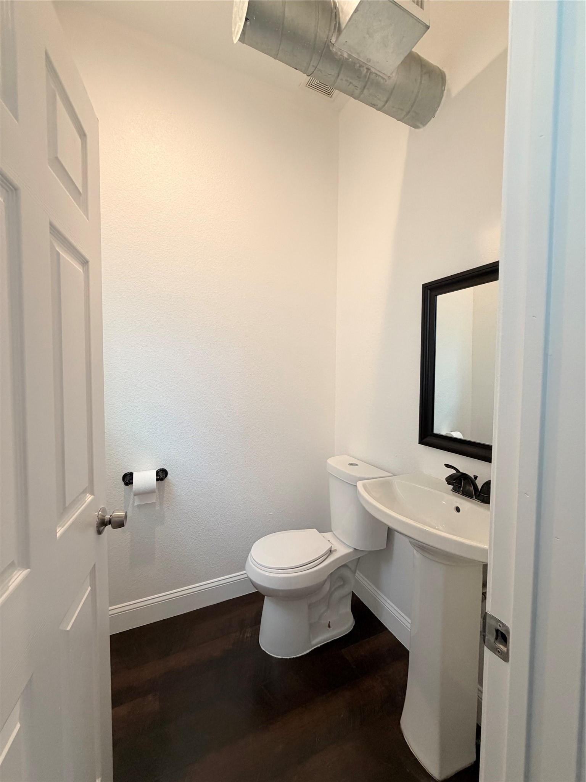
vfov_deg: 102.1
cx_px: 293
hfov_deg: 85.7
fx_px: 316
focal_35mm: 14
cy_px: 391
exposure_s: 1/120
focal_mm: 2.22
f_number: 2.2
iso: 250
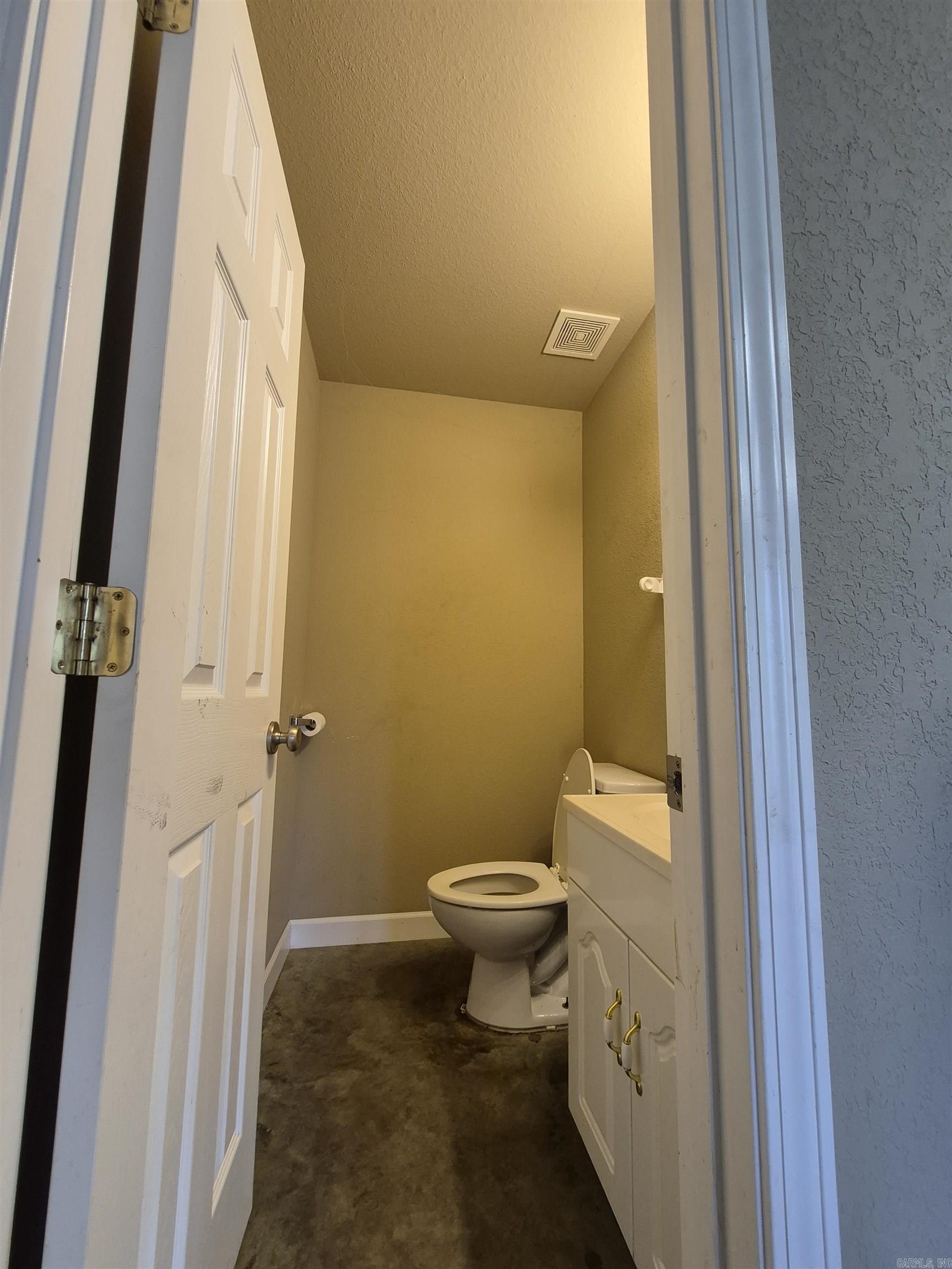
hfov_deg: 89.9
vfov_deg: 106.2
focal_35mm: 13
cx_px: 476
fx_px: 477
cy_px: 634
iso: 160
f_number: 2.2
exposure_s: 1/60
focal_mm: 1.74
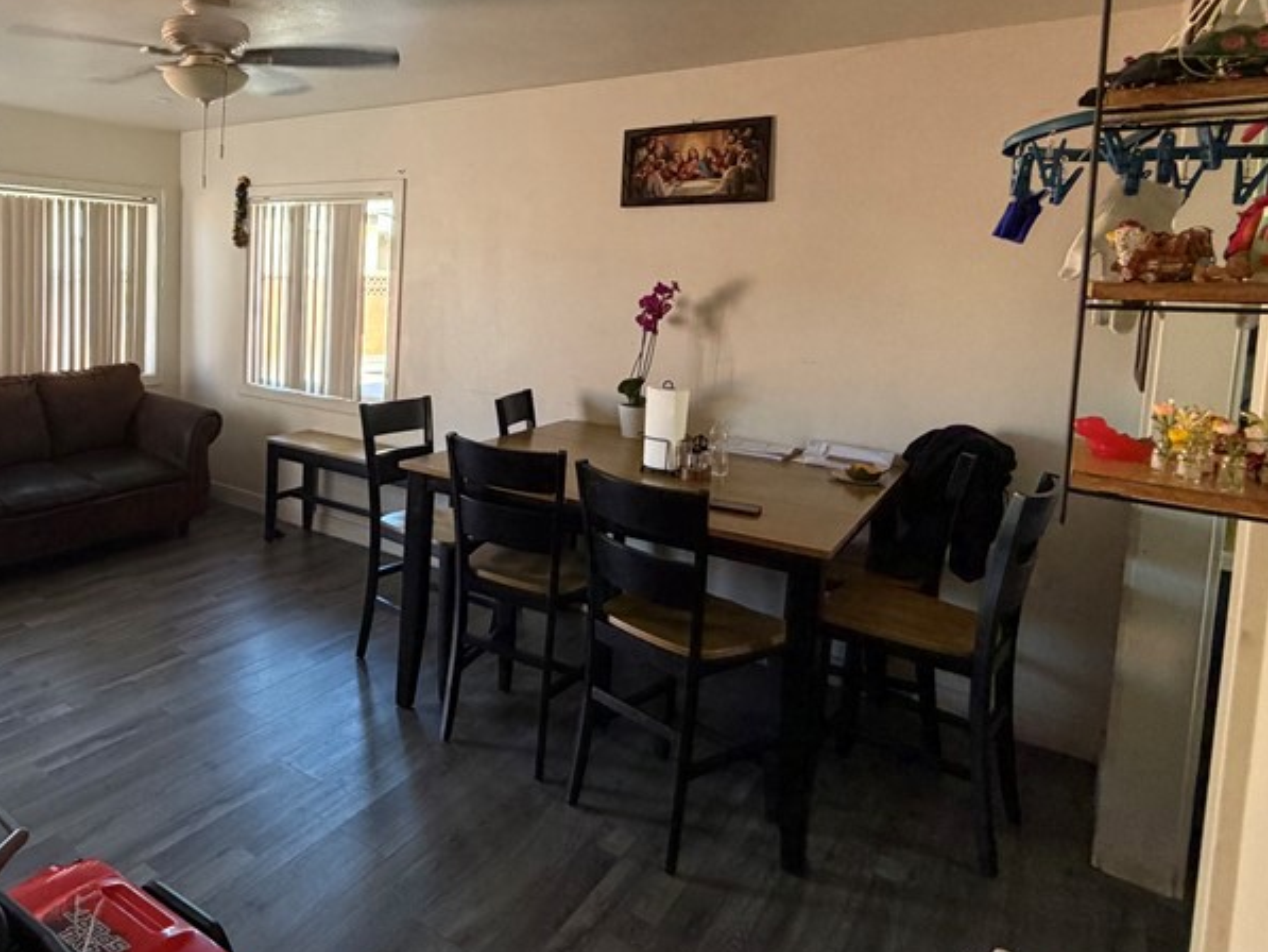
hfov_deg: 67.3
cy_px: 334
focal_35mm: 24
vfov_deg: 55.9
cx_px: 325
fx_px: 879
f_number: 2.2
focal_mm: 2.22
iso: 250
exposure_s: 1/60
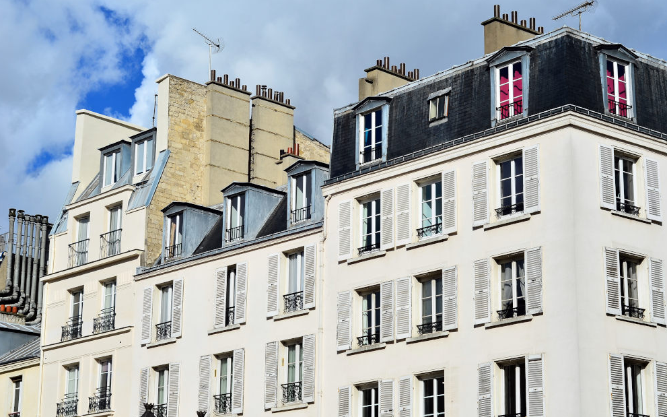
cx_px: 334
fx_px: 1399
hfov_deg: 26.8
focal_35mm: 77
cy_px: 222
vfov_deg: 16.9
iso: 125
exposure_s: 1/500
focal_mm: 50
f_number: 10
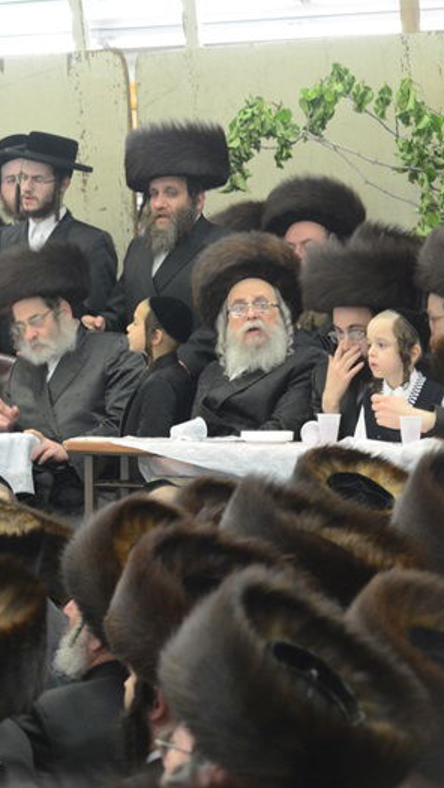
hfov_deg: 7.2
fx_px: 3494
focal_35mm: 167
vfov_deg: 12.9
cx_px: -124
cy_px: 394
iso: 1600
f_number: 5.6
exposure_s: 1/50
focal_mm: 70
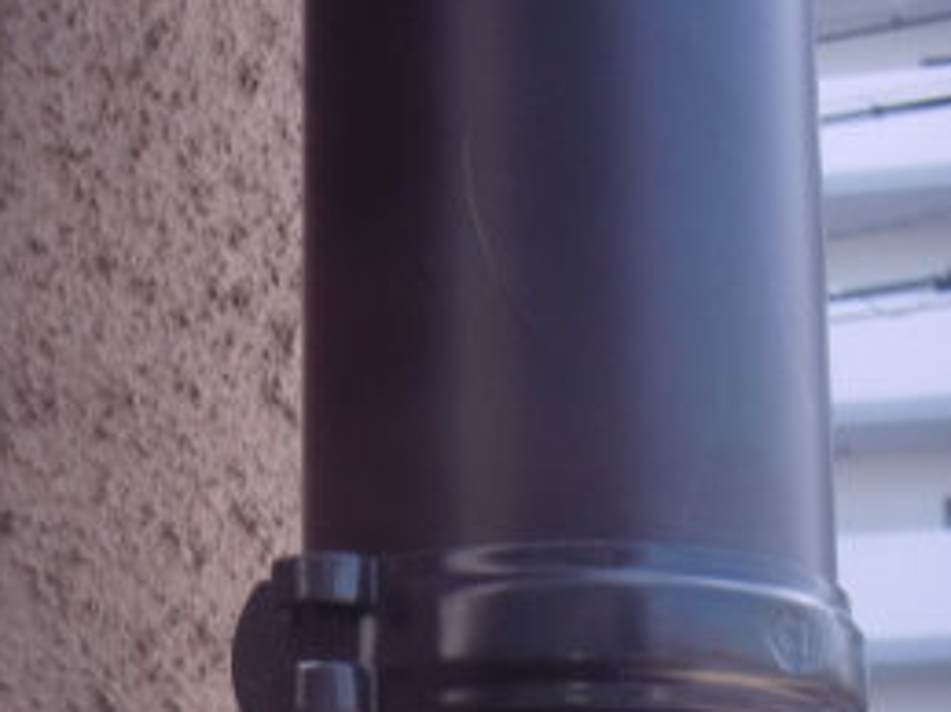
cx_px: 272
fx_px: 2581
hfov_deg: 20.8
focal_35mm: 94
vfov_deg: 15.2
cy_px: 815
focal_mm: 6.66
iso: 64
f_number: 3.9
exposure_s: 1/80
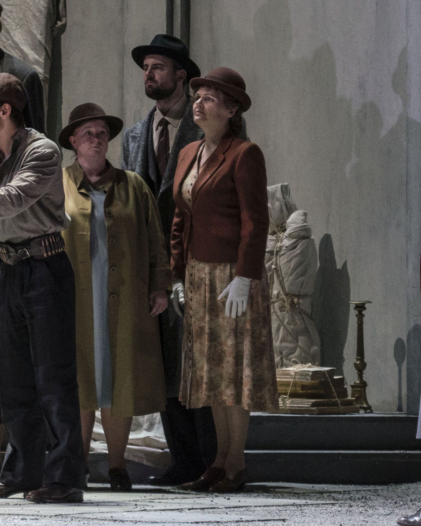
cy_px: -122
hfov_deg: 4.3
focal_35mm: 362
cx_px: -193
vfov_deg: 5.3
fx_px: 5638
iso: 2000
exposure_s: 1/125
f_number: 4.5
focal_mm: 89
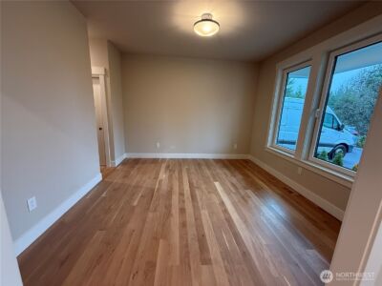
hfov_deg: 102.1
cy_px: 143
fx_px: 154
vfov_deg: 85.7
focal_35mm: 14
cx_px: 191
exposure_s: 1/60
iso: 320
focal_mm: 2.22
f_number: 2.2
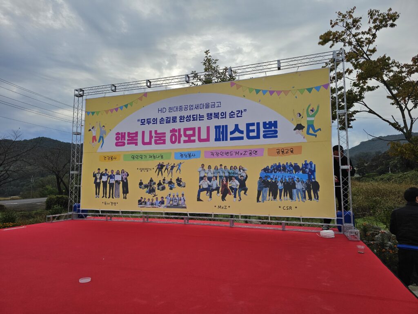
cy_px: 157
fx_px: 278
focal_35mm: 23
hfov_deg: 73.9
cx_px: 209
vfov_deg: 58.9
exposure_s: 1/2000
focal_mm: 6.3
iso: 40
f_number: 1.7
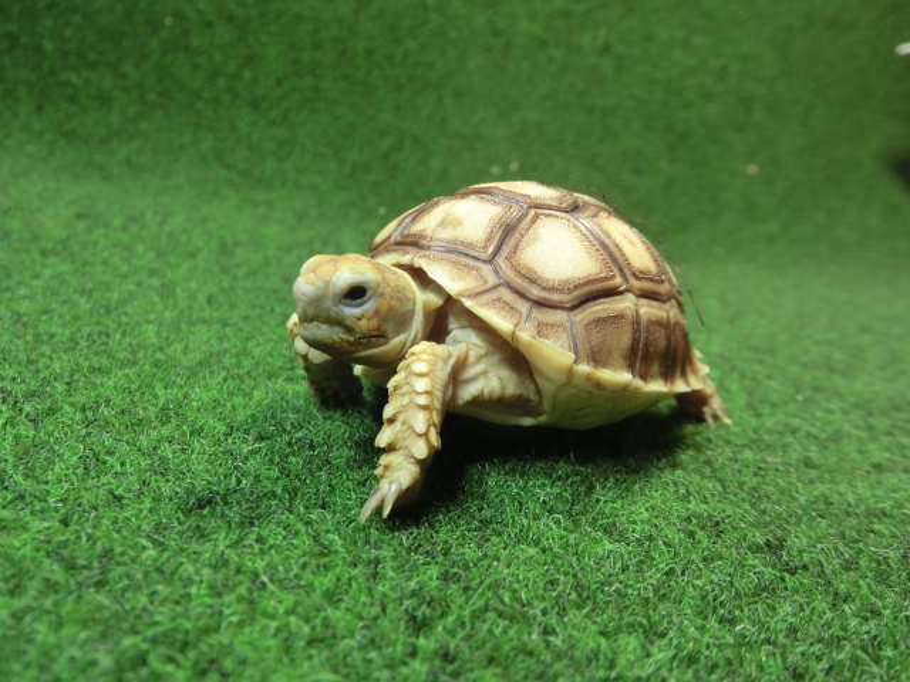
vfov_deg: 49.7
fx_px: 736
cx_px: 455
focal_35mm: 28
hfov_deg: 63.4
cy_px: 341
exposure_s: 1/60
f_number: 3
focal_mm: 5
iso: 320
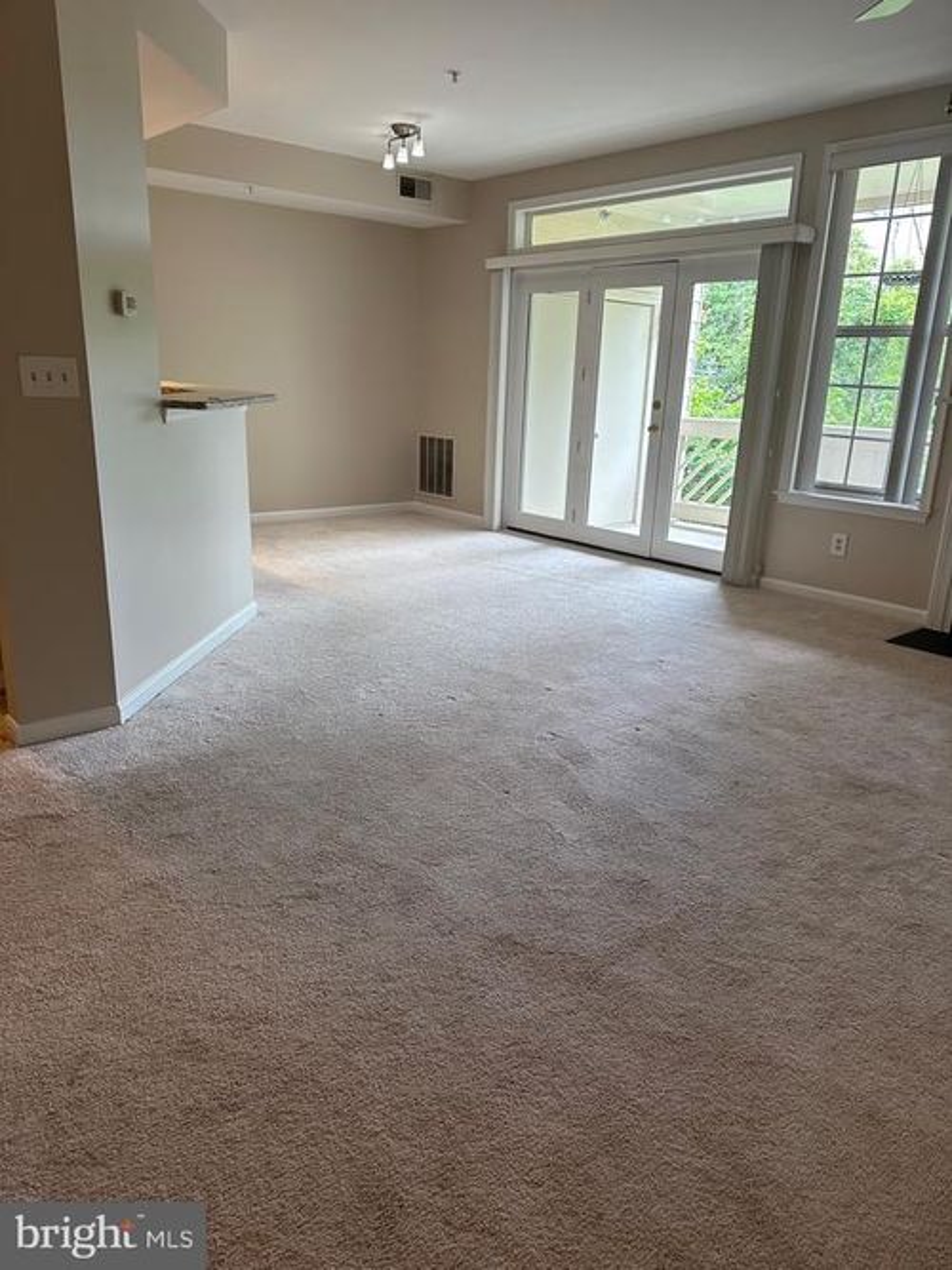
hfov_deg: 56.8
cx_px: 476
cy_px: 635
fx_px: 880
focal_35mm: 24
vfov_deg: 71.6
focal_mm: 6.86
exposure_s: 1/120
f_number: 1.78
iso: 125
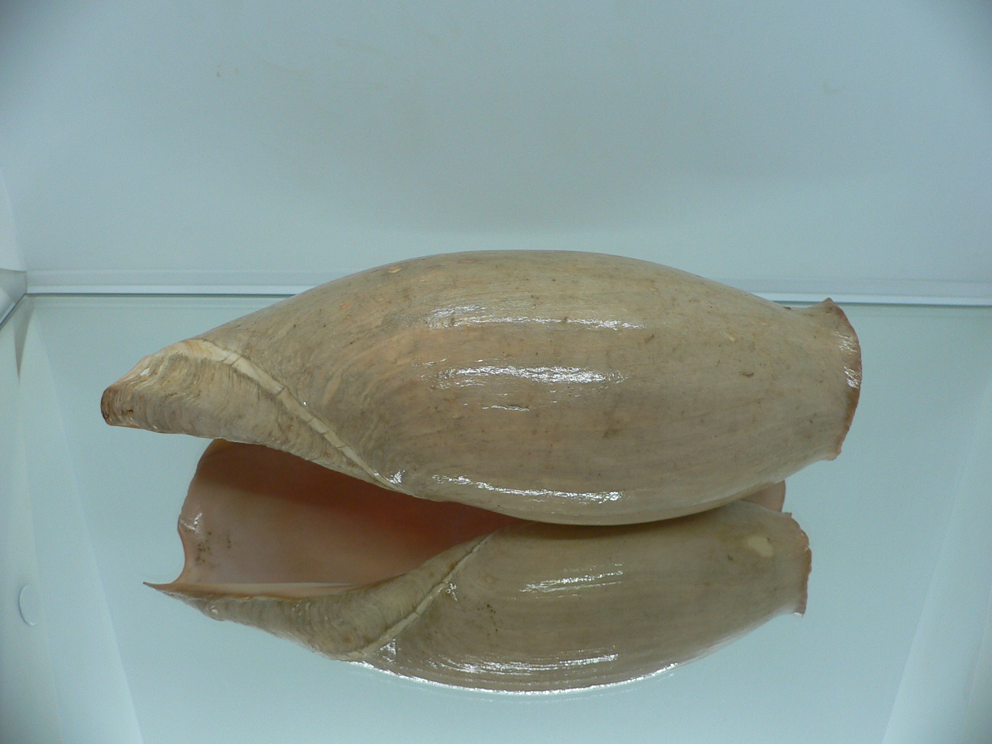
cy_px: 372
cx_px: 496
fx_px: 1003
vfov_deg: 40.7
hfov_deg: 52.6
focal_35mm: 35
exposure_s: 1/60
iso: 80
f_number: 2.8
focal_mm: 4.6
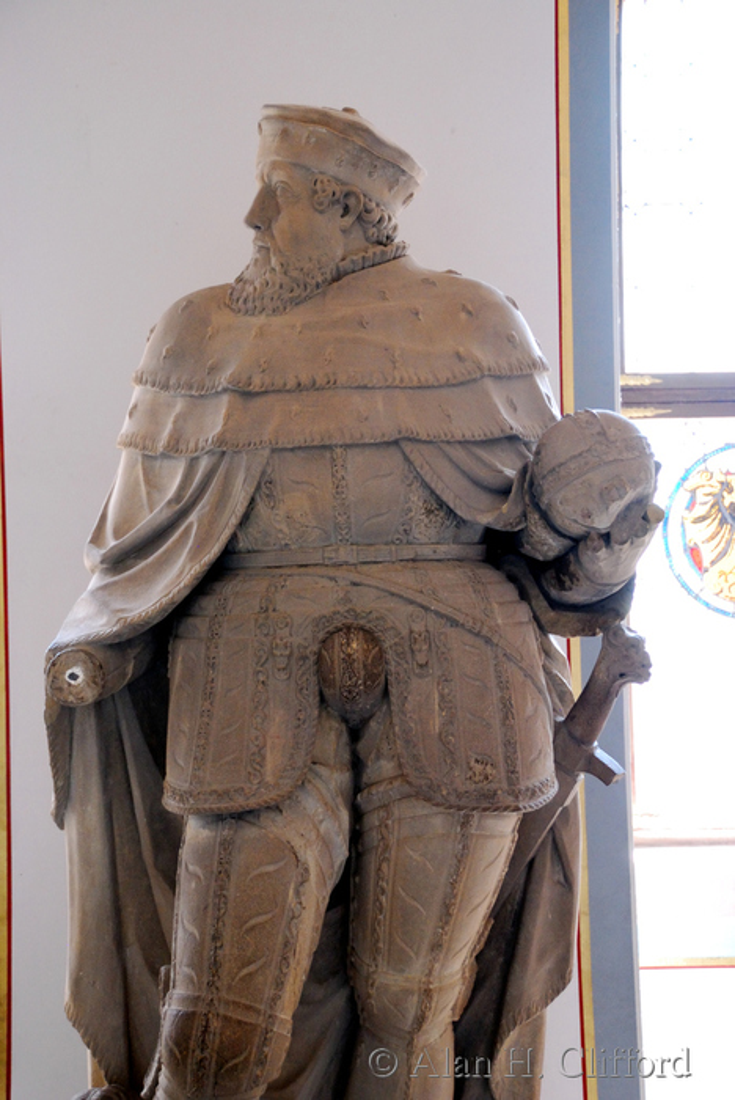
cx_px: 368
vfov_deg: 36.8
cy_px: 550
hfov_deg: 25.1
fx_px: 1650
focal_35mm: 54
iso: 1250
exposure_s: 1/30
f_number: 4.5
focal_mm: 36
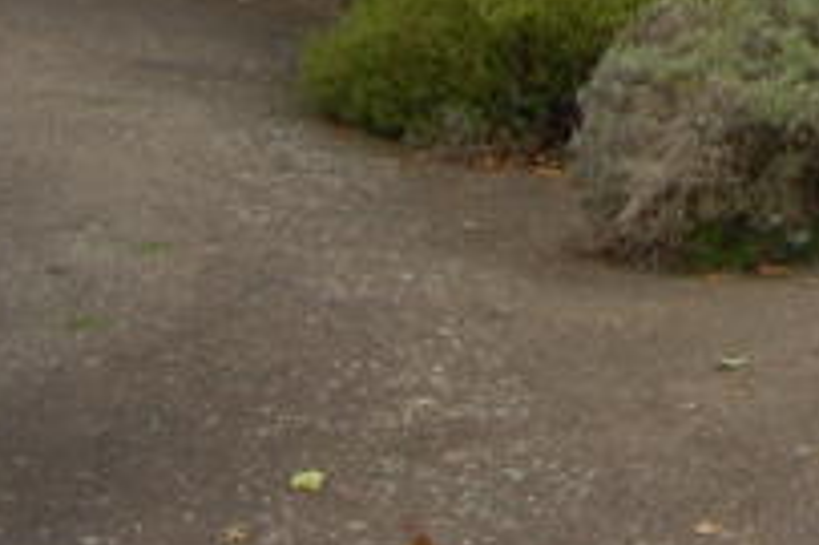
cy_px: -708
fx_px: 3432
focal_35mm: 151
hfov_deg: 12.3
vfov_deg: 8.4
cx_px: 1561
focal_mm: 20
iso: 400
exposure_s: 1/250
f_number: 8
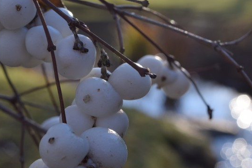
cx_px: 78
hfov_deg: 23.5
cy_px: 113
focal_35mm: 86
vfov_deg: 15.8
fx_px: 602
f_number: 8
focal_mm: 30
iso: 220
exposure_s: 1/250
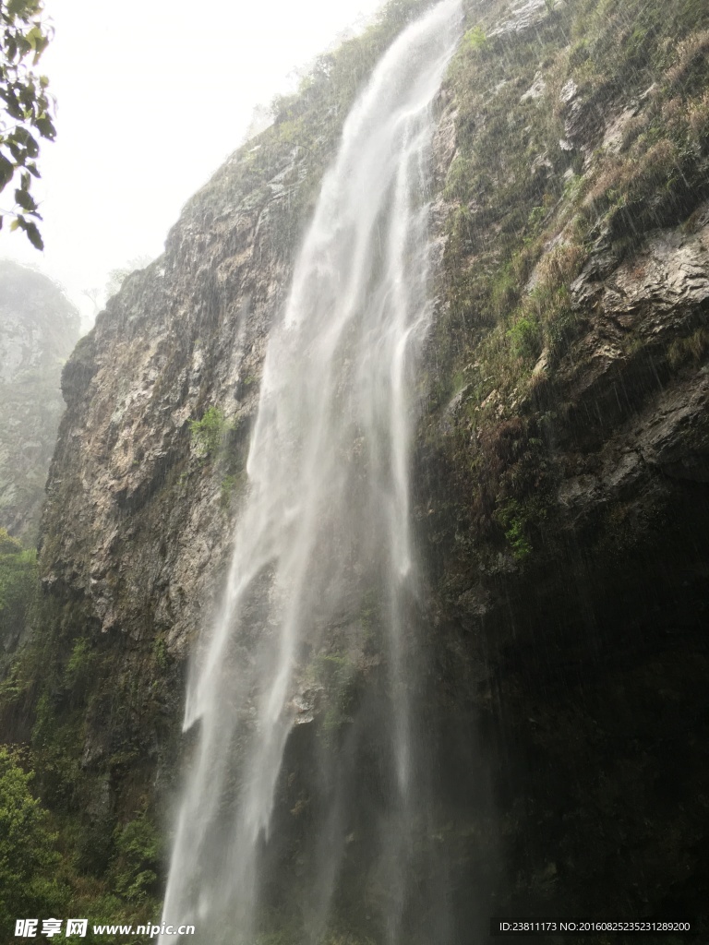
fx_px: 792
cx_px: 354
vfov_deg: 61.7
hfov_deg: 48.2
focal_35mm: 29
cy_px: 472
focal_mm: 4.15
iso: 32
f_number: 2.2
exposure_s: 1/100
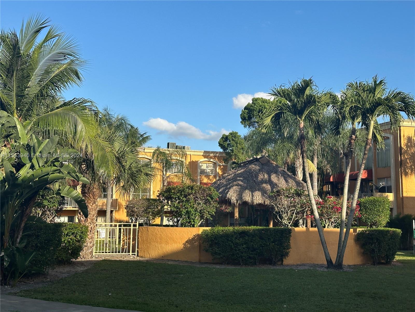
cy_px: 156
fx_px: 575
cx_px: 208
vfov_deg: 30.3
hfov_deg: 39.7
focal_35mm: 48
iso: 64
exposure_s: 1/2809
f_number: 1.78
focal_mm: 6.86
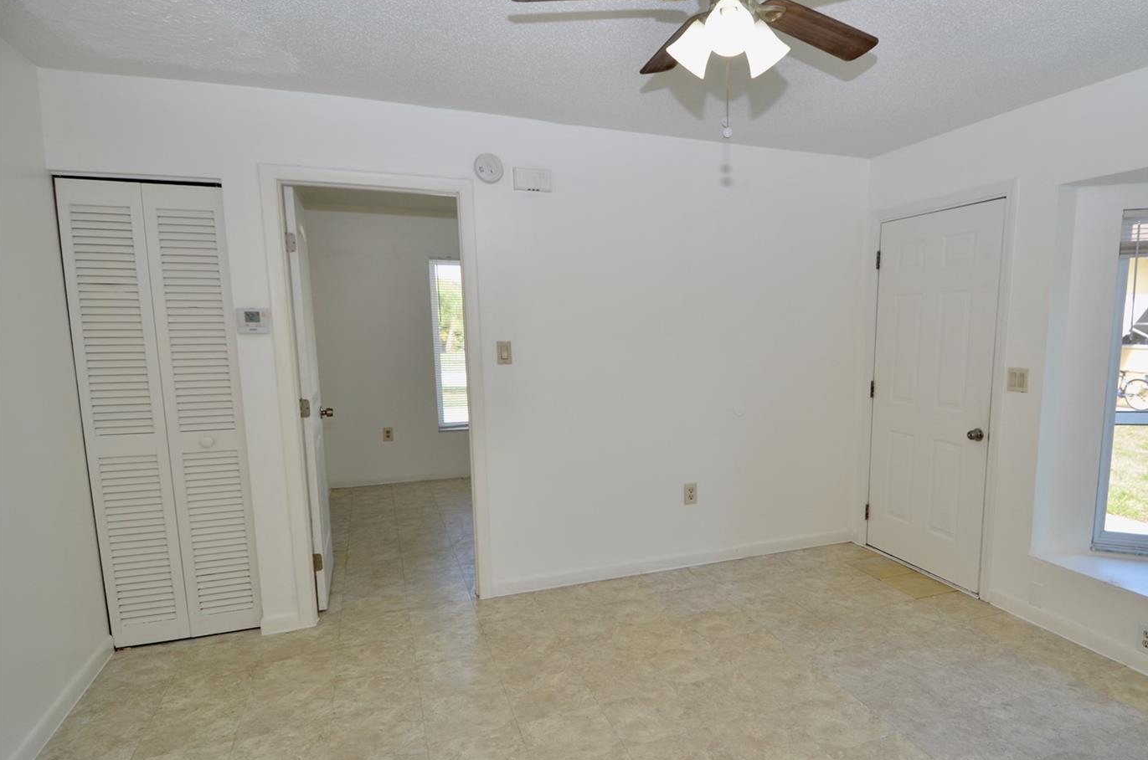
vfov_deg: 59.0
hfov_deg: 80.7
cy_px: 435
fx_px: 668
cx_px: 666
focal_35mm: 21
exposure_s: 1/100
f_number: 5.6
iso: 200
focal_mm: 12
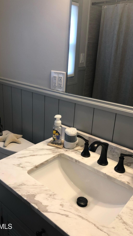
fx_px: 194
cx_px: 46
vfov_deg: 62.6
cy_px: 118
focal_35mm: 31
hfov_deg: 37.4
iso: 40
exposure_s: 1/30
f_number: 1.8
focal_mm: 4
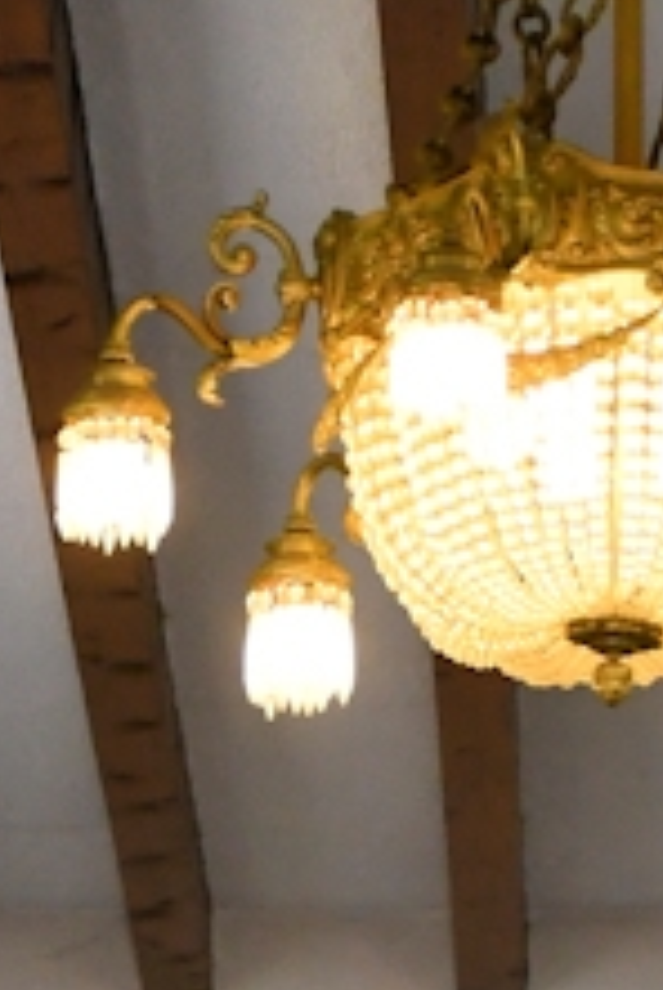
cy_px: 2603
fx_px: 9996
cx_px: 811
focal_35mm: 363
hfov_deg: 3.8
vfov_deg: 5.4
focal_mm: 45
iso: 1250
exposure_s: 1/125
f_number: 4.5
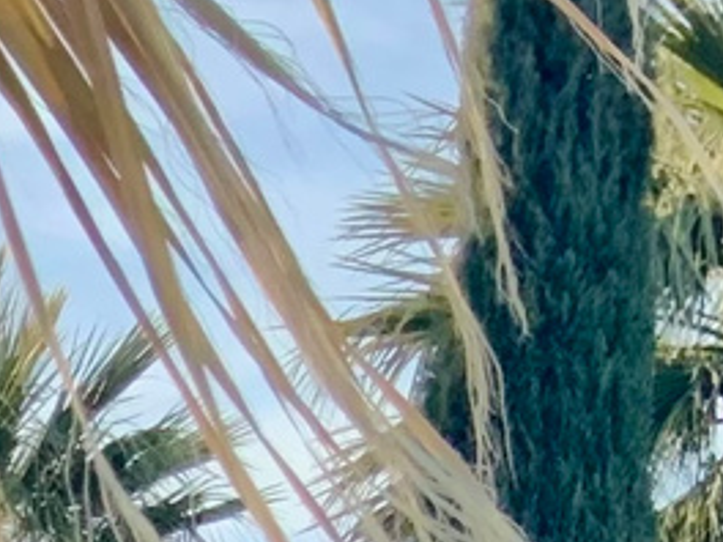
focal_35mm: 225
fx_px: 4699
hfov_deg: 8.4
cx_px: -674
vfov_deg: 5.8
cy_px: 2009
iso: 16
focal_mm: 3
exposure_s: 1/196
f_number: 1.8
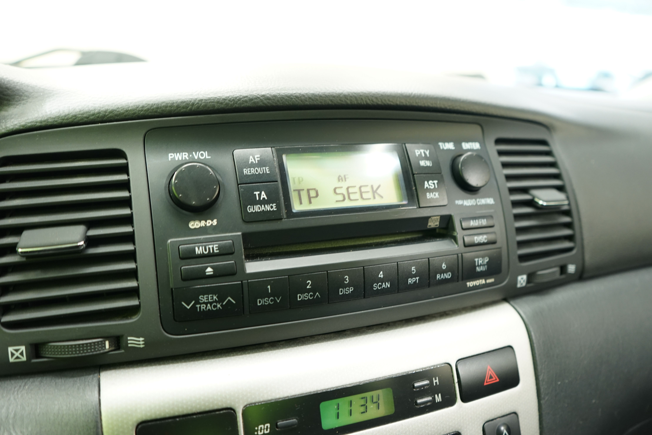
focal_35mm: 28
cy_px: 218
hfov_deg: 65.5
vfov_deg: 46.4
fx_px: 507
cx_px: 326
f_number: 3.5
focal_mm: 28
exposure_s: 1/13
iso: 800
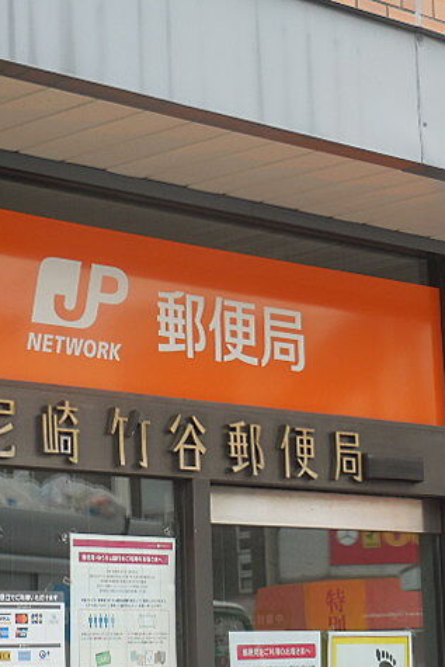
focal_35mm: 98
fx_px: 1816
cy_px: 334
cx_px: 136
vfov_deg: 20.8
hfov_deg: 13.9
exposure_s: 1/160
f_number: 4.7
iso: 125
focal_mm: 12.6
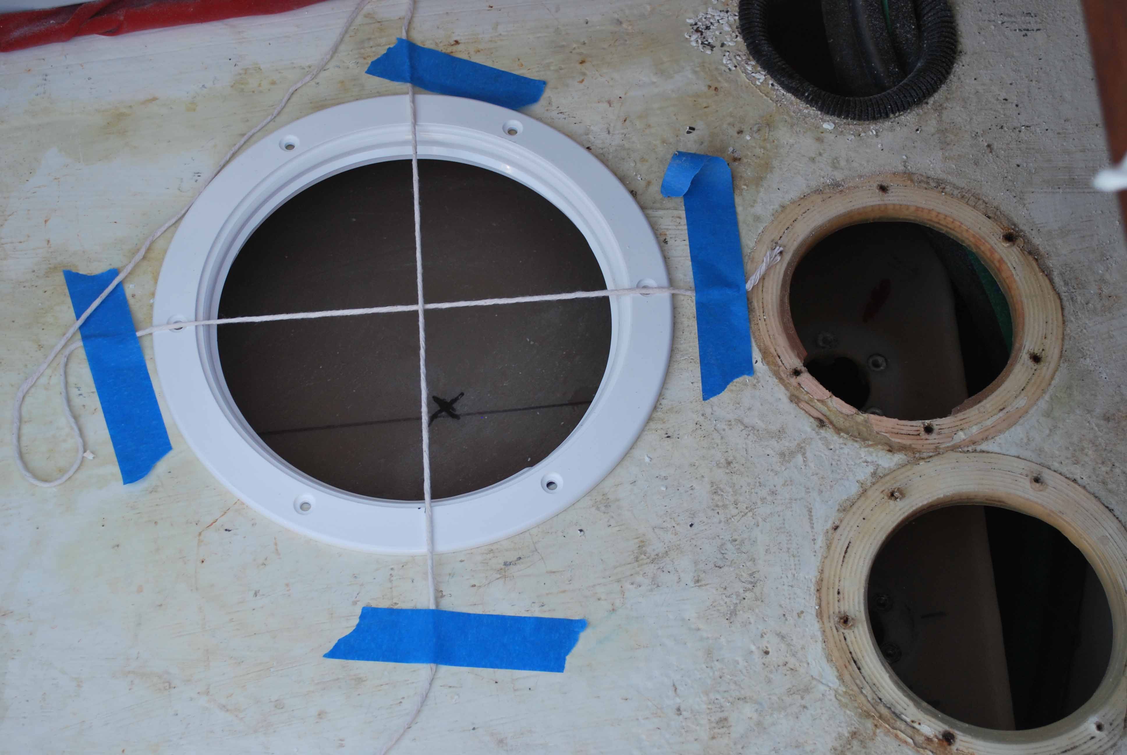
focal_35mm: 54
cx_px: 564
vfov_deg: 25.1
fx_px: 1693
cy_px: 378
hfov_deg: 36.8
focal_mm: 36
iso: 200
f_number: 5.3
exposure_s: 1/125
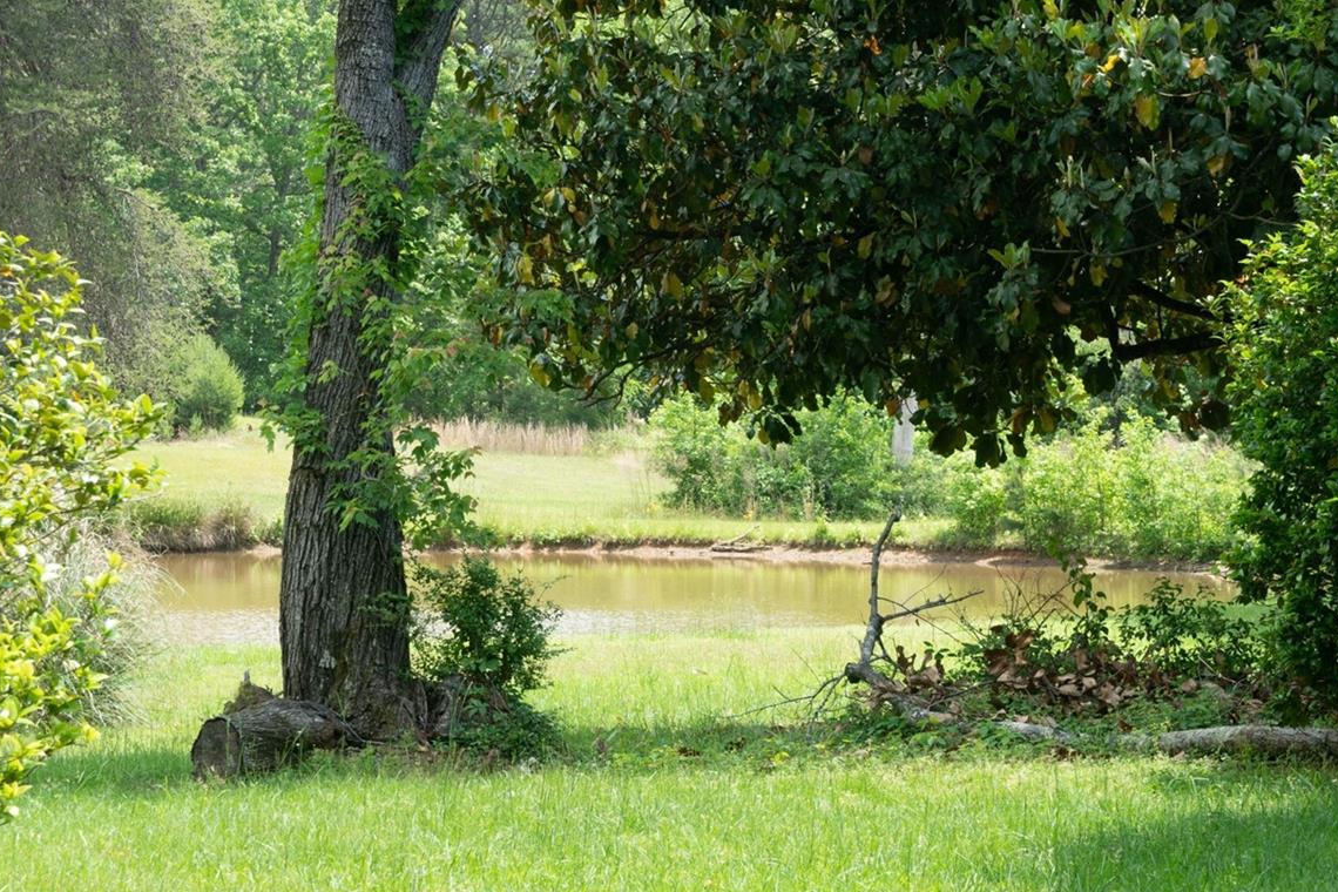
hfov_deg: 21.0
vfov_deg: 14.1
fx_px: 3605
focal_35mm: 97
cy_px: 444
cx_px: 563
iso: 100
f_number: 7.1
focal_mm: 36
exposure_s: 1/80
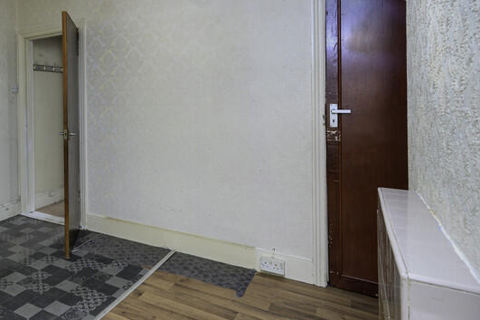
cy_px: 107
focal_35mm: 27
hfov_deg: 59.4
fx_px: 360
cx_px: 66
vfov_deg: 47.2
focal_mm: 14
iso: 320
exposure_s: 1/60
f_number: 8
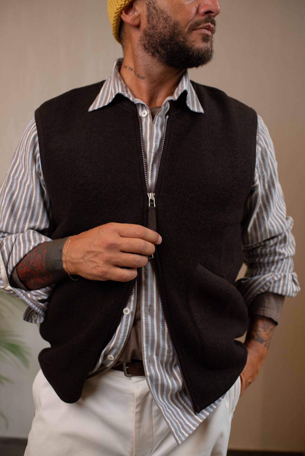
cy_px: 228
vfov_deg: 54.4
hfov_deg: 37.9
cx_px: 152
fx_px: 444
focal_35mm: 35
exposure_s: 1/250
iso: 800
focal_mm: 35
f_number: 3.2
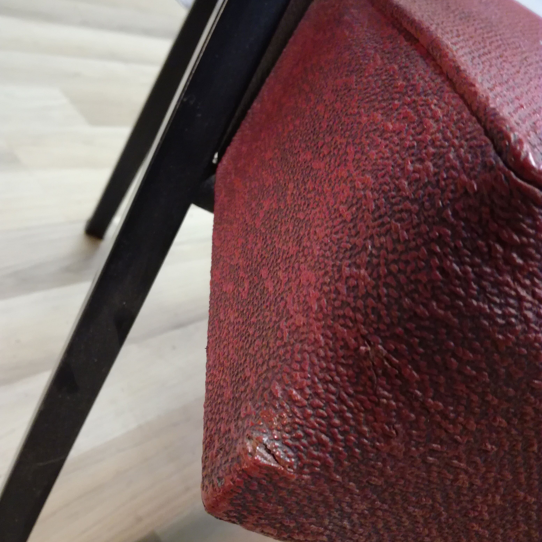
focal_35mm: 32
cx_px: 270
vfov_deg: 50.7
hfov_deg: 51.1
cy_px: 329
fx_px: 567
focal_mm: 3.79
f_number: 2
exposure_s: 1/33.3
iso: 400
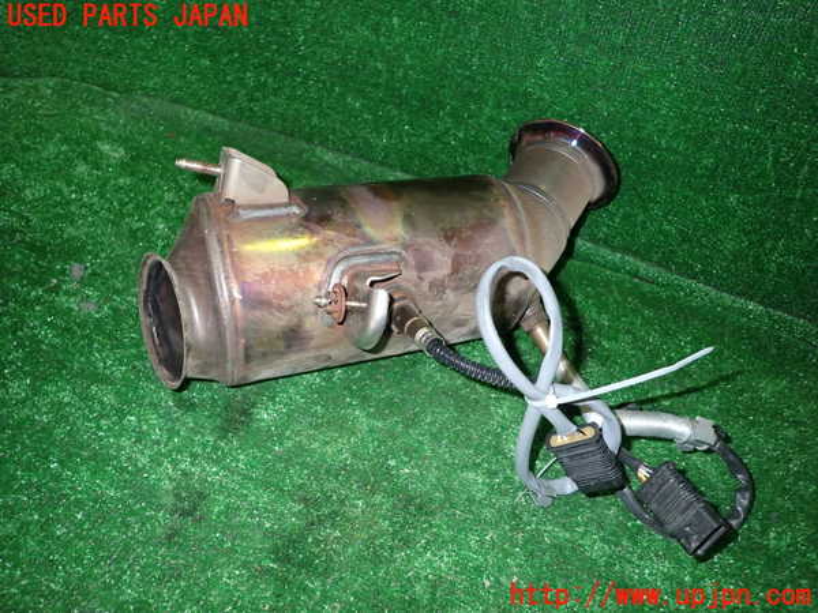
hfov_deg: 69.4
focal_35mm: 25
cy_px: 306
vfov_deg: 54.9
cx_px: 409
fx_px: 591
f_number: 5.6
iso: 500
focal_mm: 4.5
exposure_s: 1/30
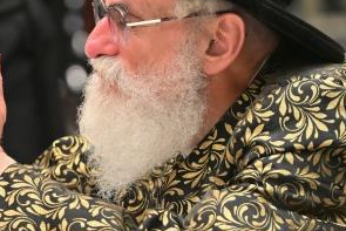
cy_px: 94
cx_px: -102
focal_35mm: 555
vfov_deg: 2.5
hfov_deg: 3.7
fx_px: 5337
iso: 400
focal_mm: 160
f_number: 2.8
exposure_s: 1/320
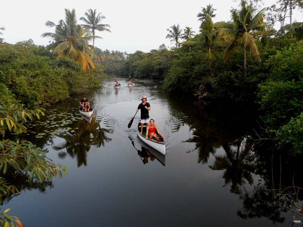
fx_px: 219
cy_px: 114
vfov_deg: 54.9
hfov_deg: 69.4
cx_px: 152
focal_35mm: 25
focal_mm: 4.5
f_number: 2.5
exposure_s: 1/45
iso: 80
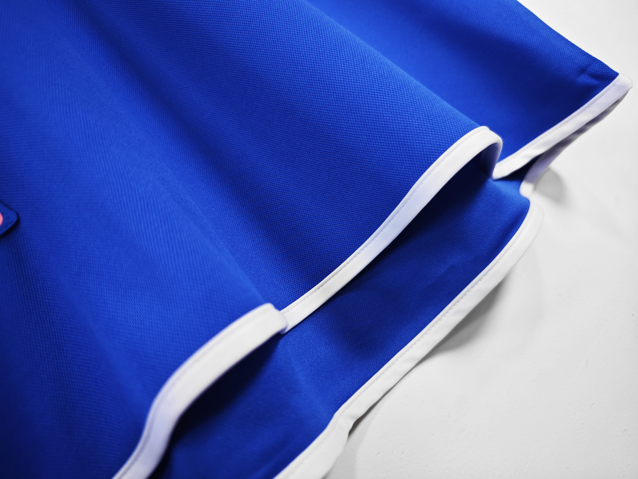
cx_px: 319
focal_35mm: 23
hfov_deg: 73.9
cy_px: 240
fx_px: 424
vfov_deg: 58.9
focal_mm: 8.67
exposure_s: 1/120
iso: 98
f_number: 1.75
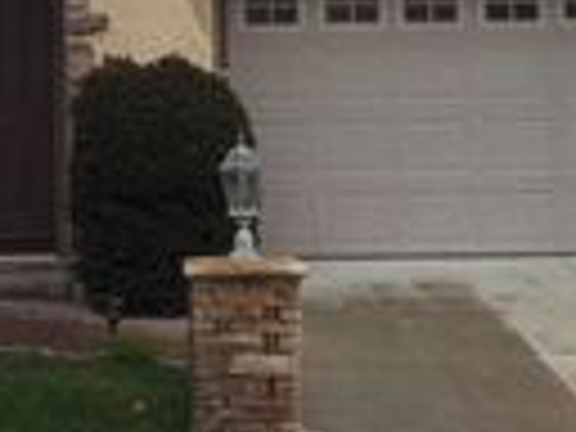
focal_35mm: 113
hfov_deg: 17.2
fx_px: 1880
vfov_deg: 13.0
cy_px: 11
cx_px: 94
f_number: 2.2
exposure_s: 1/403
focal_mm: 4.15
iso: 32
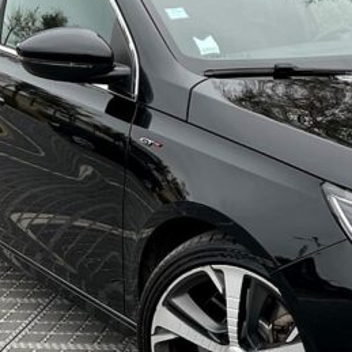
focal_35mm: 71
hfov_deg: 23.4
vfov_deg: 24.3
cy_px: 194
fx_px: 817
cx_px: 340
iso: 64
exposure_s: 1/121
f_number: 1.5
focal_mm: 5.7
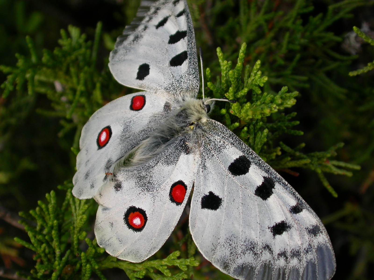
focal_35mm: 84
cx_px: 187
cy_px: 140
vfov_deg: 17.6
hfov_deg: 23.3
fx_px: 908
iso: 100
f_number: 4.6
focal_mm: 17.5
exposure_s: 1/134
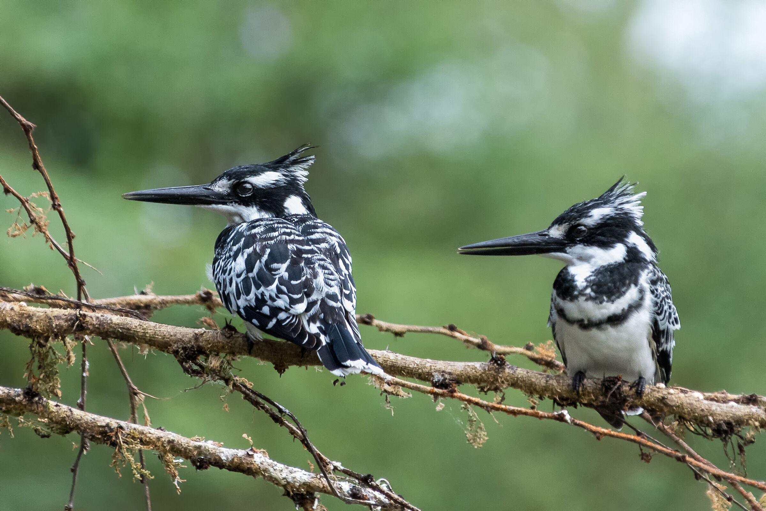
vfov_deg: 3.1
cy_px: 256
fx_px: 9574
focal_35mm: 450
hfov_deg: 4.6
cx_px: 383
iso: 500
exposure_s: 1/500
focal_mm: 300
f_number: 6.3
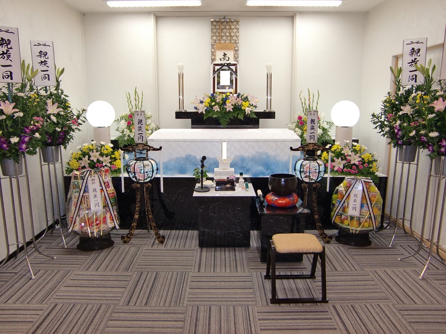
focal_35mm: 28
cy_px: 167
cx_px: 223
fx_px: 361
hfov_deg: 63.4
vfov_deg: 49.7
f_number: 2.6
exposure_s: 1/60
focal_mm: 4.9
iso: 125
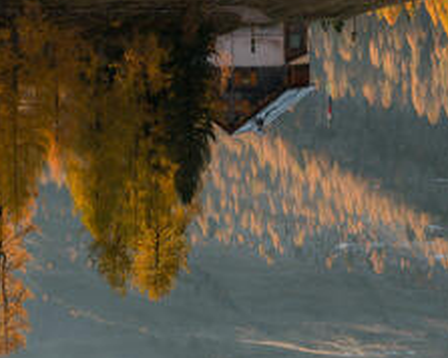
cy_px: -32
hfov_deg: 6.5
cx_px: 420
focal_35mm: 298
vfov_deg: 5.2
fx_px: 3948
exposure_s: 1/80
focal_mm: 118
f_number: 9
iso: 100
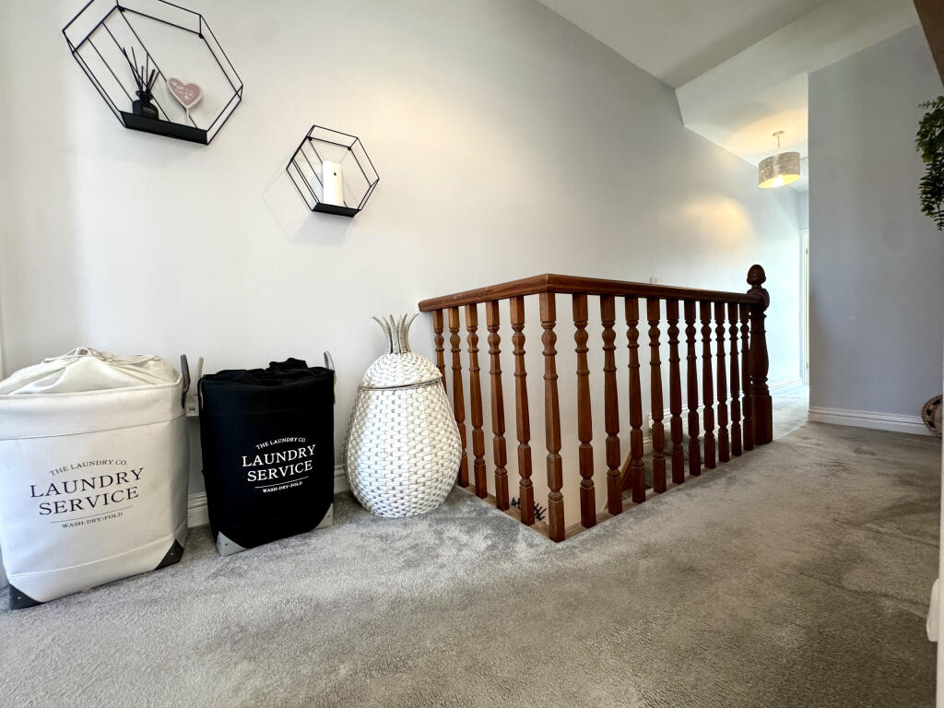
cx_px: 472
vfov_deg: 85.7
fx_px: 382
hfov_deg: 102.1
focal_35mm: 14
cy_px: 354
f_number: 2.2
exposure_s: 1/89
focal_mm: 2.22
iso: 320
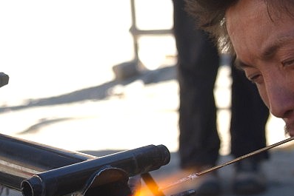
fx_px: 988
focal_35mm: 121
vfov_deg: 11.3
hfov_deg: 16.9
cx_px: 141
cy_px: 186
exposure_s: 1/60
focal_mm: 40
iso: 100
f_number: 4.8
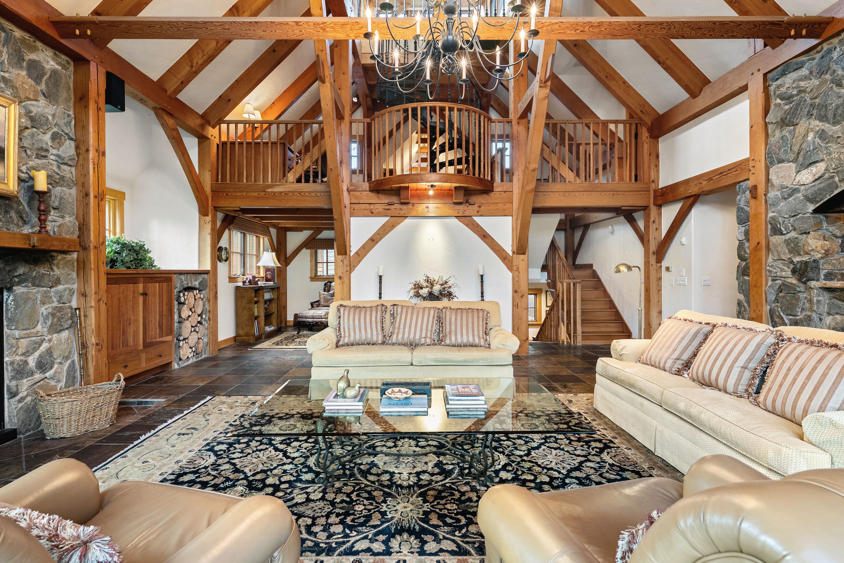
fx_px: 399
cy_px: 282
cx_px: 422
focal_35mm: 17
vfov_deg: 70.4
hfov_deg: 93.3
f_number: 8
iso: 800
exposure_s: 1/15
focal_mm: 17
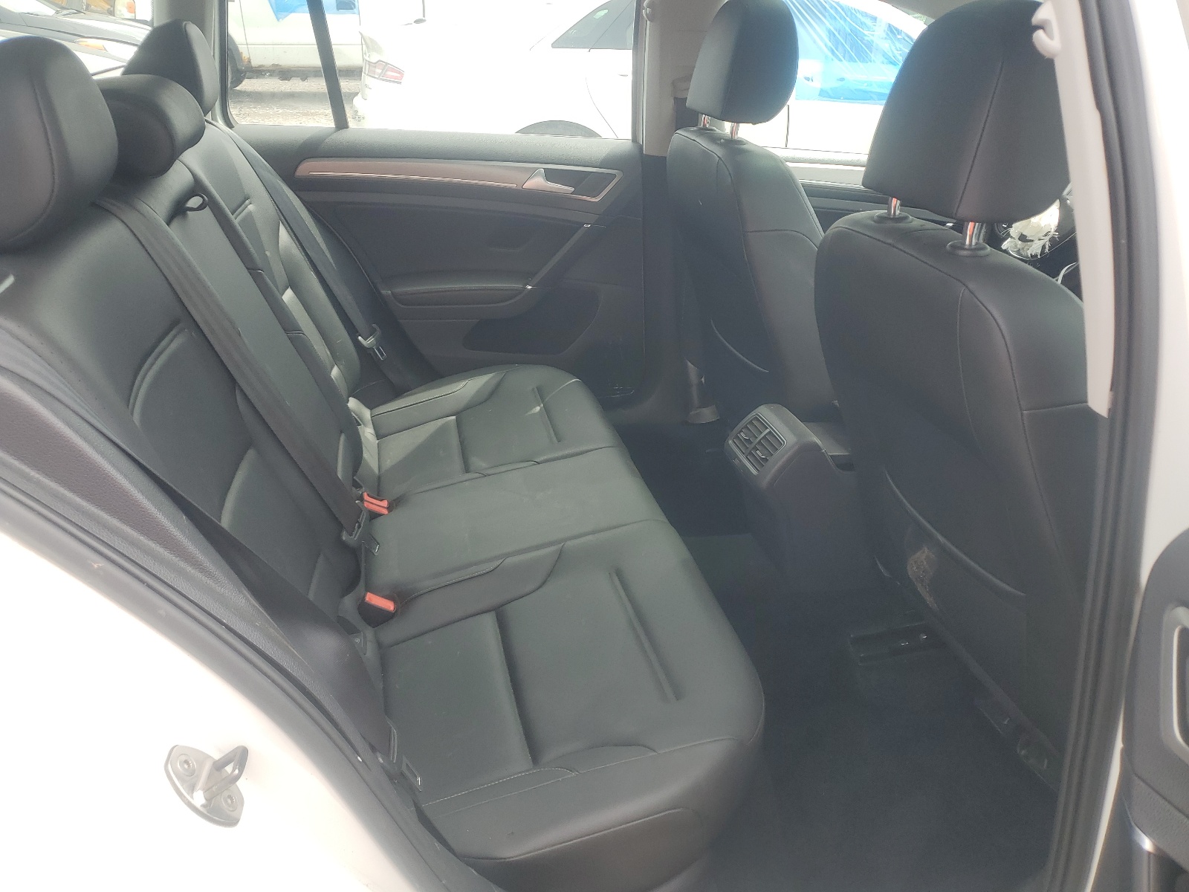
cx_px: 594
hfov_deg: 67.3
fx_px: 893
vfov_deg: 53.1
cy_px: 446
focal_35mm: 26
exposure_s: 1/588
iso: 50
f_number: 1.5
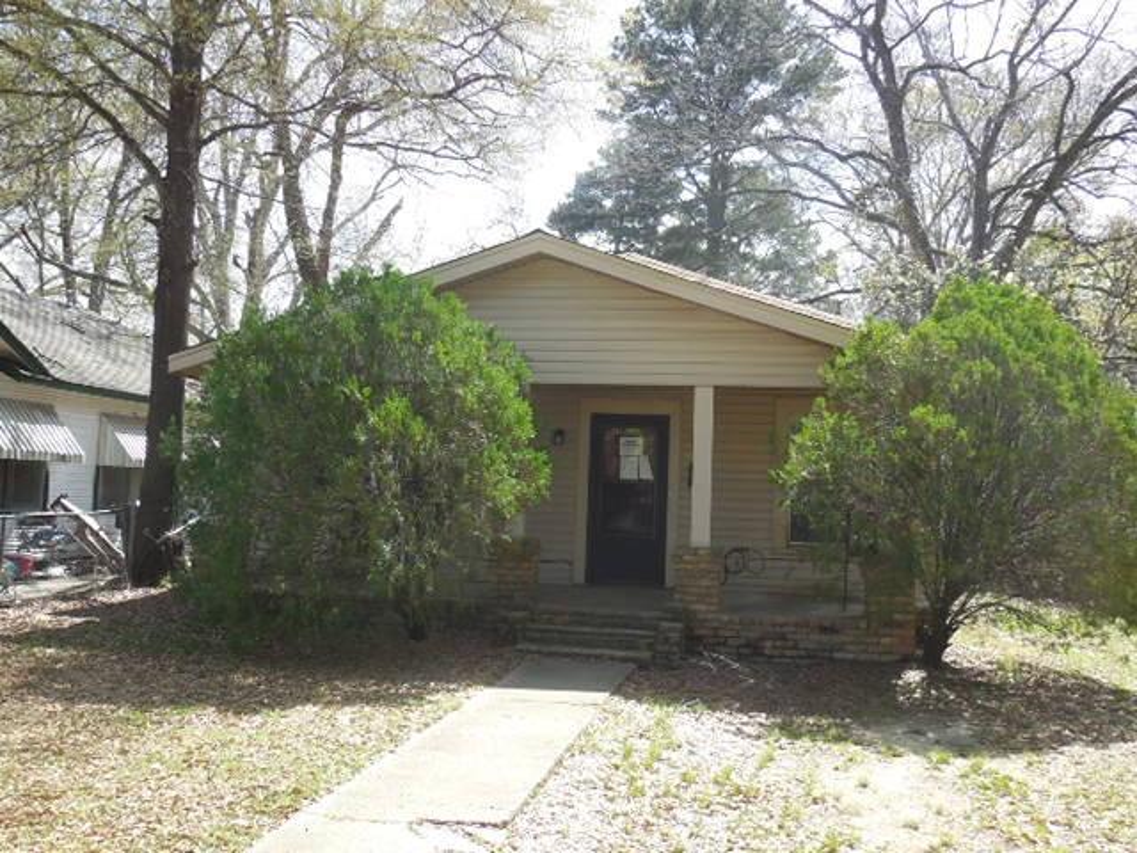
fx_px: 1117
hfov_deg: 54.0
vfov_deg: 41.8
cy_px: 426
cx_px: 568
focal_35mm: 34
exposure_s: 1/400
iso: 125
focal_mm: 6.1
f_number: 3.4
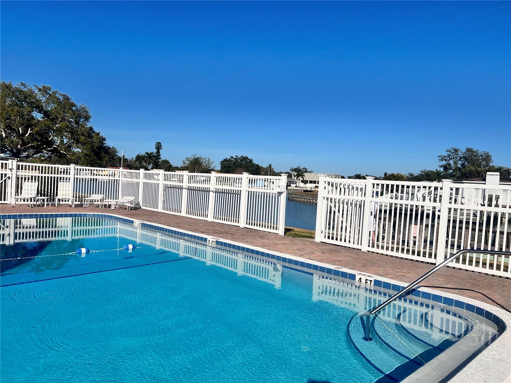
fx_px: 384
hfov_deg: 67.3
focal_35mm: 26
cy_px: 192
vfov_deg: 53.1
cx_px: 256
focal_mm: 5.7
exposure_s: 1/12658
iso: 50
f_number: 1.5
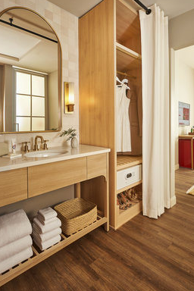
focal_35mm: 20
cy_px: 124
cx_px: 88
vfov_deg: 83.4
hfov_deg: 61.8
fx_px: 162
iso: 100
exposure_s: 1/2
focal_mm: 16
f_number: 11
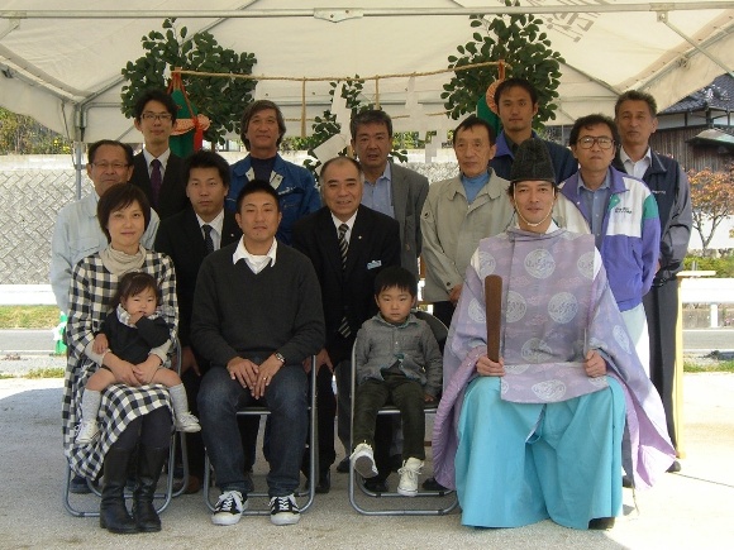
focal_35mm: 46
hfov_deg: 41.2
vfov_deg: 31.5
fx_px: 975
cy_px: 275
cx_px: 367
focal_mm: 9.5
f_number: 4.4
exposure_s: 1/400
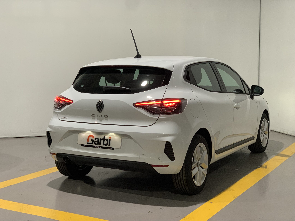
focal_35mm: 52
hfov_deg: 36.8
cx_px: 148
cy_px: 110
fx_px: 443
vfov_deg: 28.0
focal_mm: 6
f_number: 2.4
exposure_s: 1/51
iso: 200
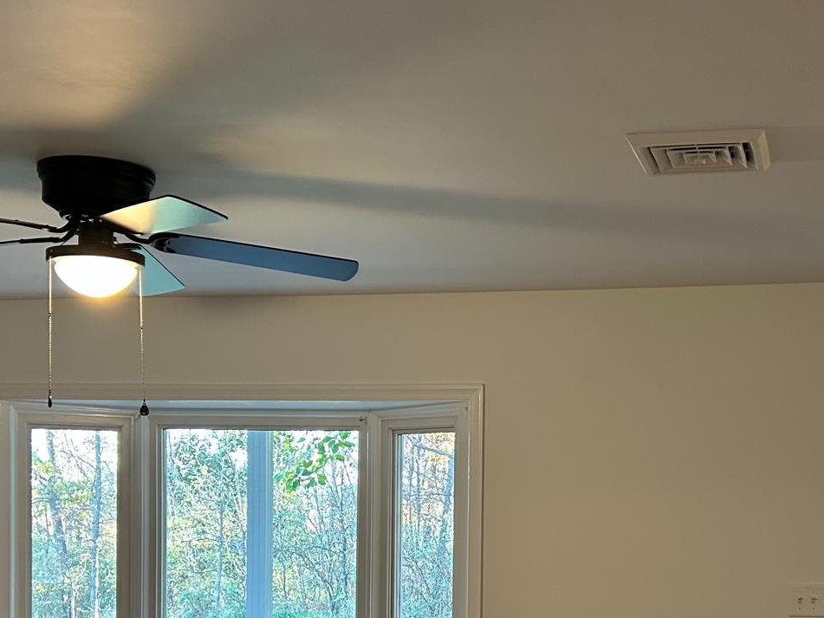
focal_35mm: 56
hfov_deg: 34.3
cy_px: 564
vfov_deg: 25.2
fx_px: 1333
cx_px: 490
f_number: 1.5
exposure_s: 1/60
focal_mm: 5.7
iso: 200
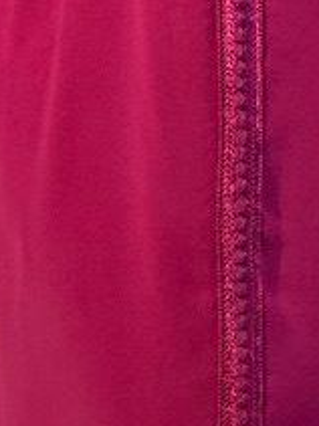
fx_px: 5744
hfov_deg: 3.2
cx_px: 208
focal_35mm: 467
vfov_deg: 4.2
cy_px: -392
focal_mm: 9
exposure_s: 1/100
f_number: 2.8
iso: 64
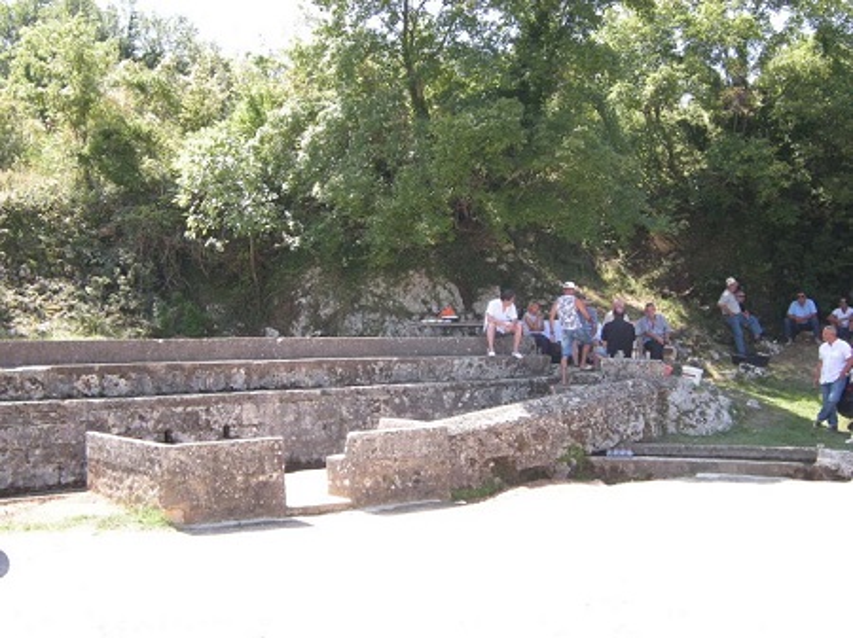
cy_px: 319
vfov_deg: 32.2
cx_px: 426
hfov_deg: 42.1
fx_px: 1108
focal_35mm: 45
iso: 64
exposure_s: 1/122
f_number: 3.5
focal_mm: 7.5
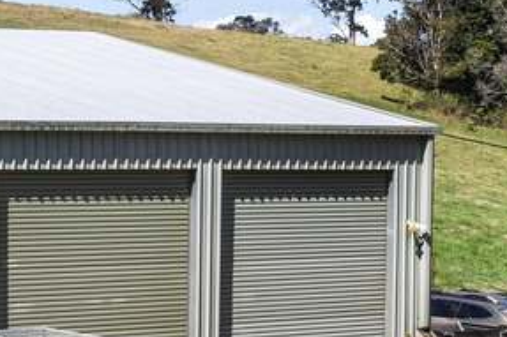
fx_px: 1379
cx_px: -431
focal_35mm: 98
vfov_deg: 13.9
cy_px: 206
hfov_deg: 16.9
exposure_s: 1/800
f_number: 2.8
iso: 140
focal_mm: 8.38
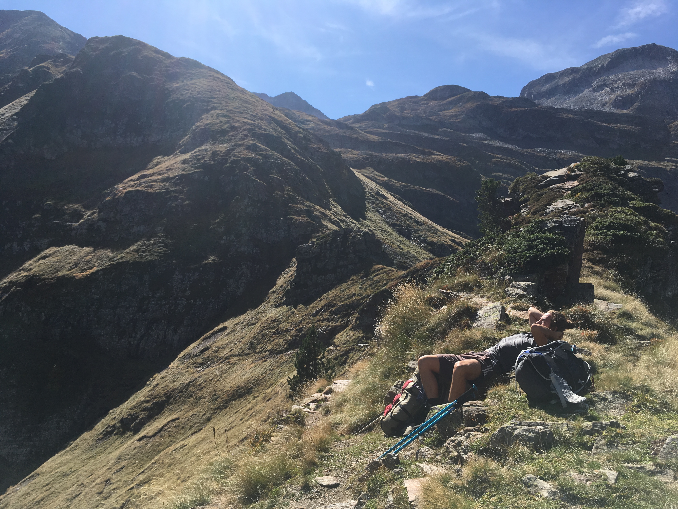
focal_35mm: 29
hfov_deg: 61.7
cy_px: 254
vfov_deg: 48.2
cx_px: 339
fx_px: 568
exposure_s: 1/1570
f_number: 2.2
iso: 25
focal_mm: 4.15
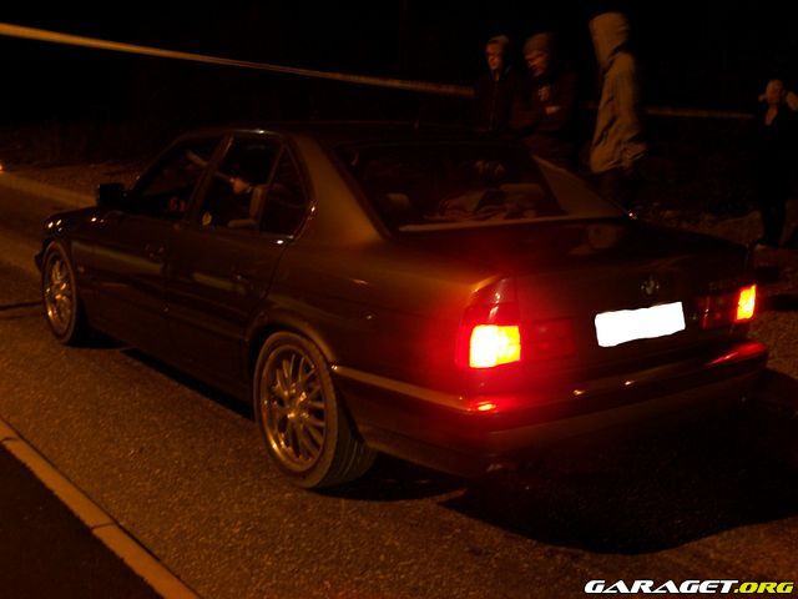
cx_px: 399
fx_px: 1037
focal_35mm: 45
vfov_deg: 32.2
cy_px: 300
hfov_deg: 42.1
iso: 64
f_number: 3
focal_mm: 7.6
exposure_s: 1/2
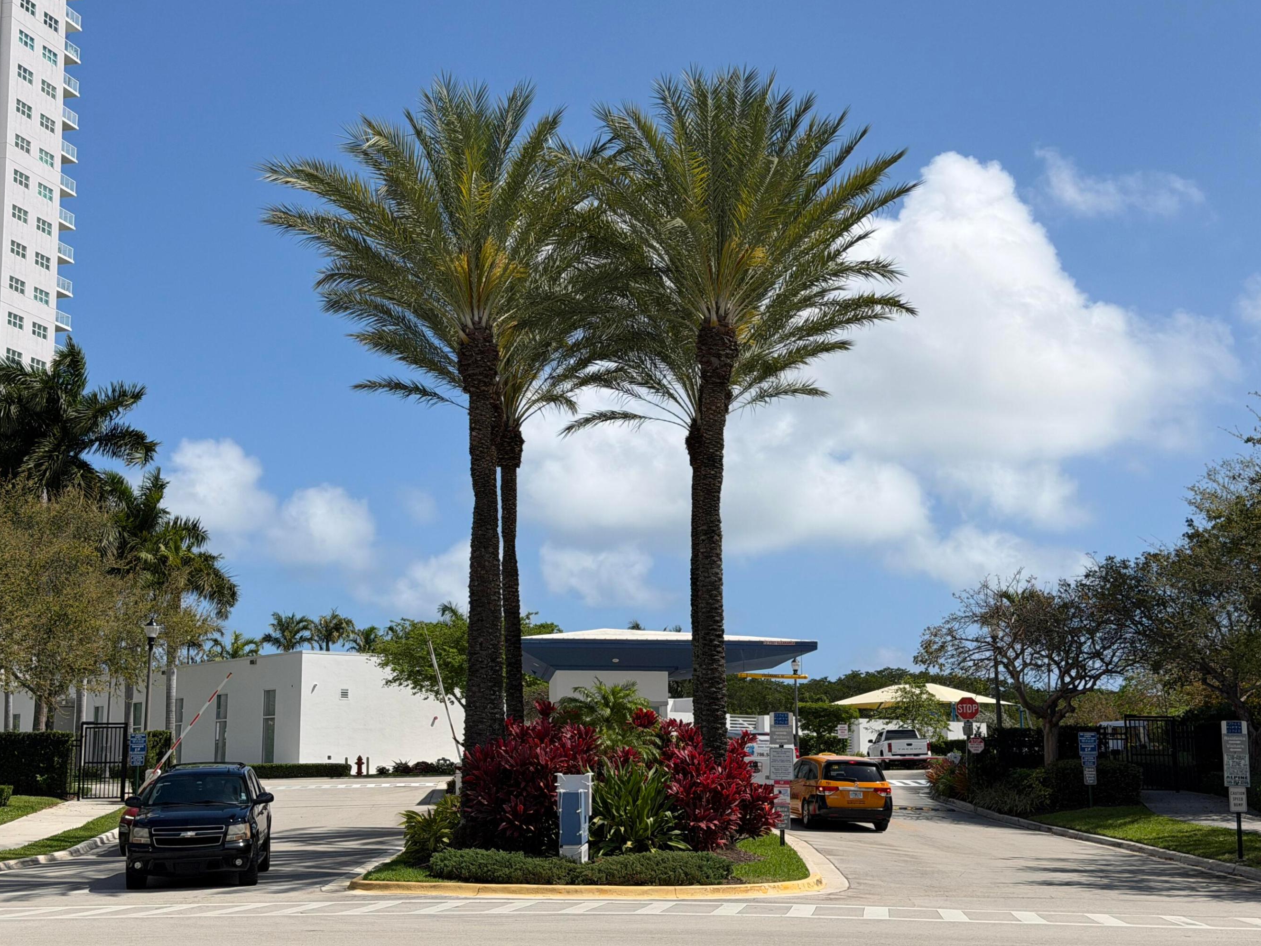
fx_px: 1894
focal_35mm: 52
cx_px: 587
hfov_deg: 36.8
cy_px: 487
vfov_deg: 28.0
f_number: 1.78
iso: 64
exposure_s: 1/7874
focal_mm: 6.76
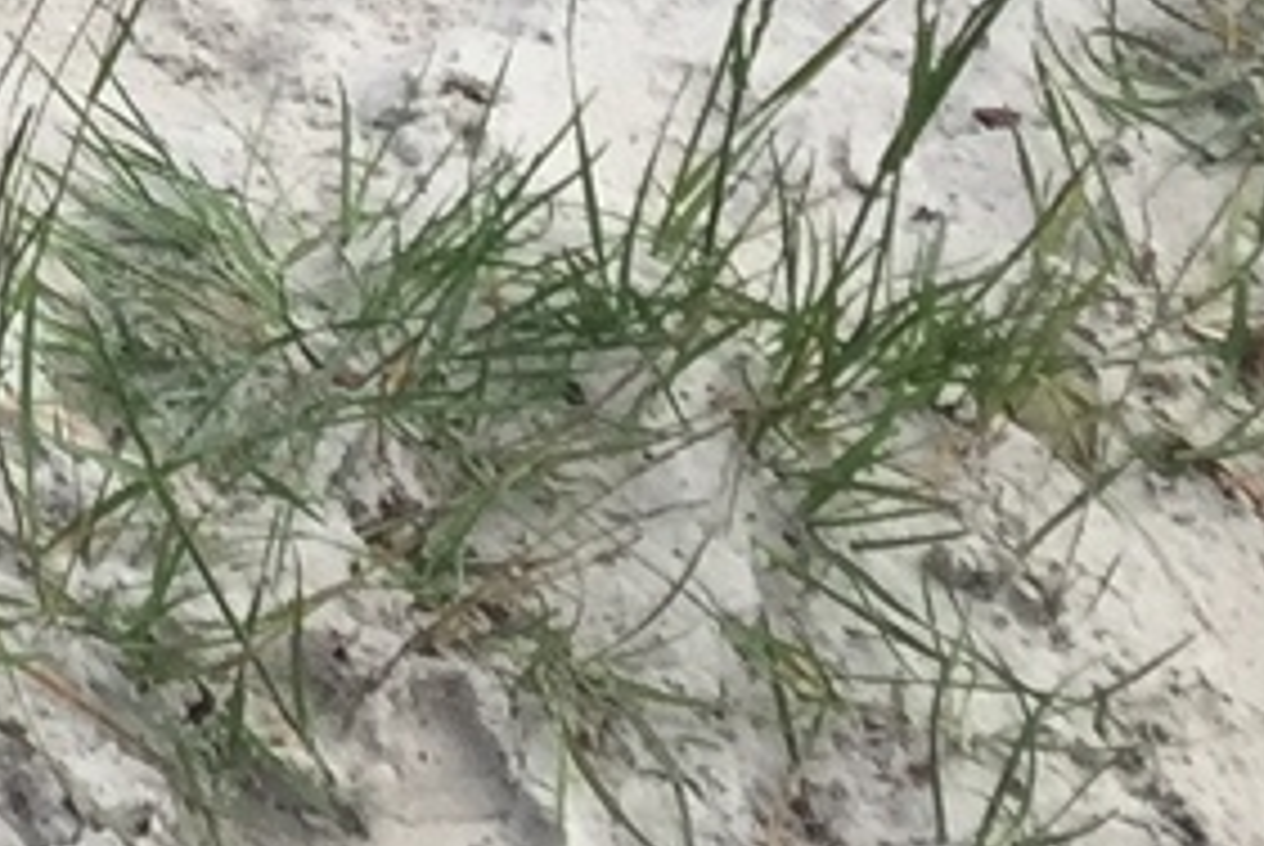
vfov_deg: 7.1
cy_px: -1539
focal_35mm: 175
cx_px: -1421
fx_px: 6151
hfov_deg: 10.6
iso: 32
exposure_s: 1/824
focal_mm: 4.15
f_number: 2.2
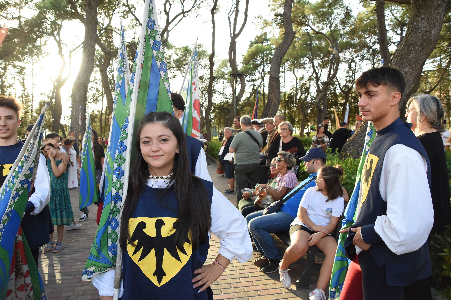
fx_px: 338
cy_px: 150
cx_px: 226
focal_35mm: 27
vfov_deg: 47.9
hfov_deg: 67.4
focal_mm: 18
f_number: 5
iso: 1250
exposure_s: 1/400
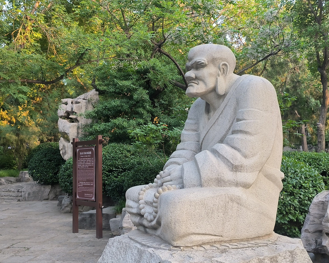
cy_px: 132
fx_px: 399
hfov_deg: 44.8
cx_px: 170
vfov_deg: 36.5
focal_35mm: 41
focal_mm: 5.52
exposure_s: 1/100
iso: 418
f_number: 1.9
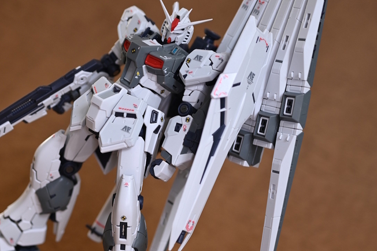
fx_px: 964
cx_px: 139
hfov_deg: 22.1
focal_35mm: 92
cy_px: 145
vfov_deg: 14.9
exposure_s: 1/15
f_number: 3.3
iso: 100
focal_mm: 50
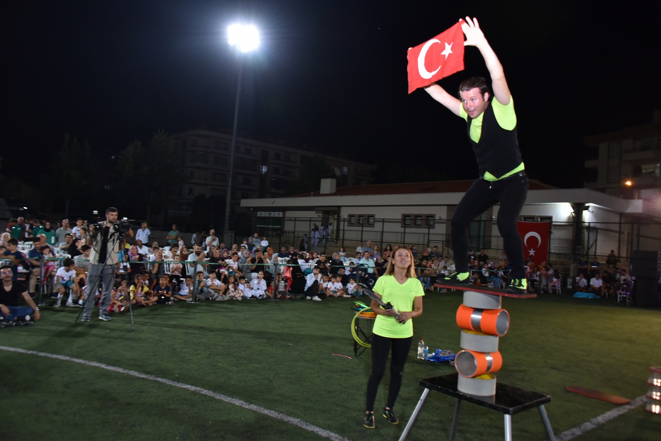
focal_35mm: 28
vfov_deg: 46.4
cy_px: 220
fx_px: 514
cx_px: 330
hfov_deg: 65.5
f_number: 5
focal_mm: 28
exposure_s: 1/100
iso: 1250
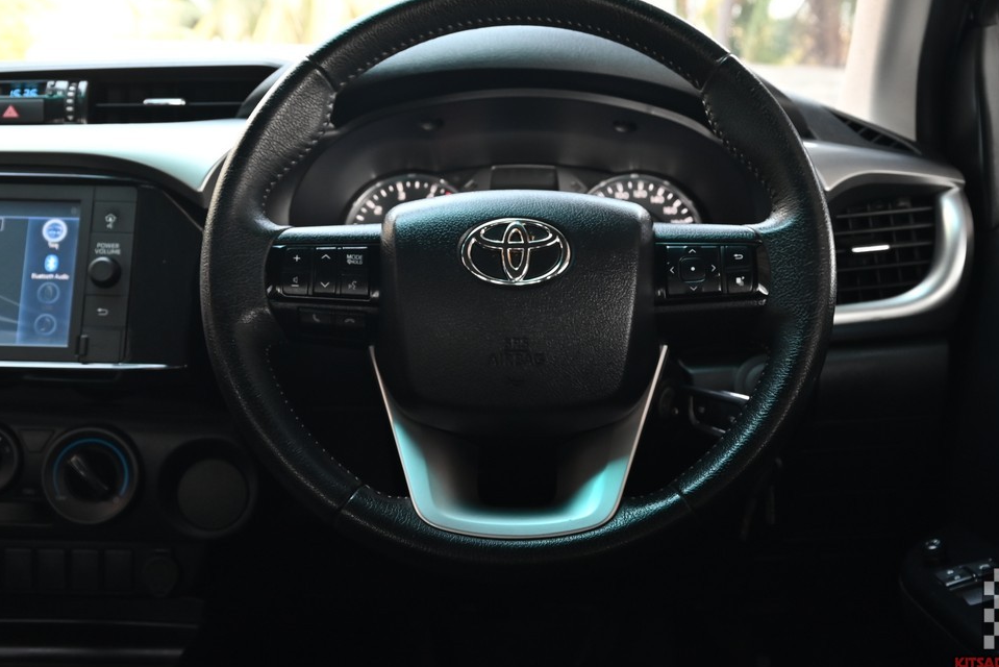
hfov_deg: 41.9
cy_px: 297
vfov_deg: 28.6
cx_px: 519
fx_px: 1305
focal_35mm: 47
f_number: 5.6
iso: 560
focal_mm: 27.5
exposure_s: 1/30
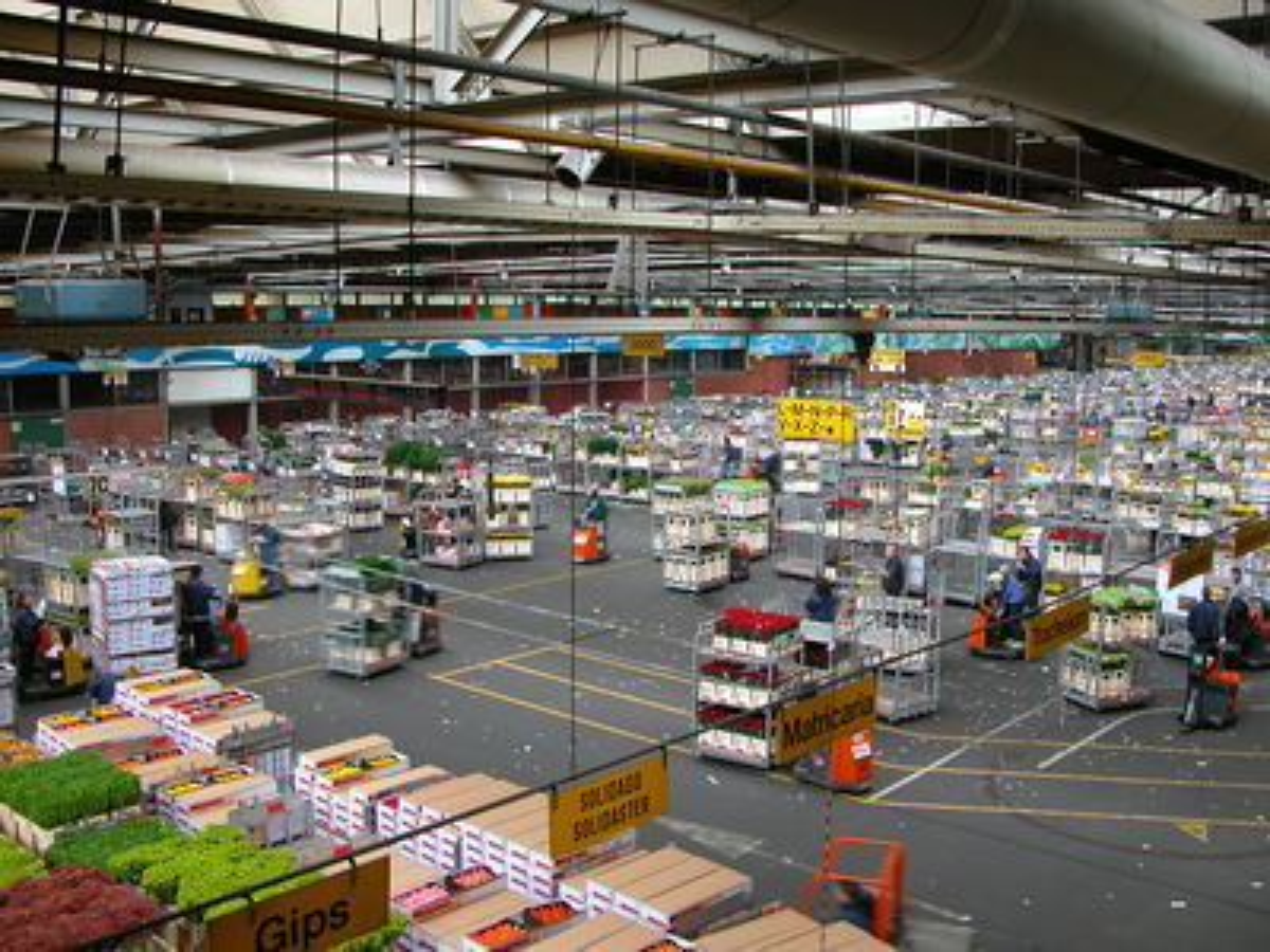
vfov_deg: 41.8
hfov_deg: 54.0
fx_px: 1247
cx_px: 635
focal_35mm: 34
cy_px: 476
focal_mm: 8.9
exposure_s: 1/13.1
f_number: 2.8
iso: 100
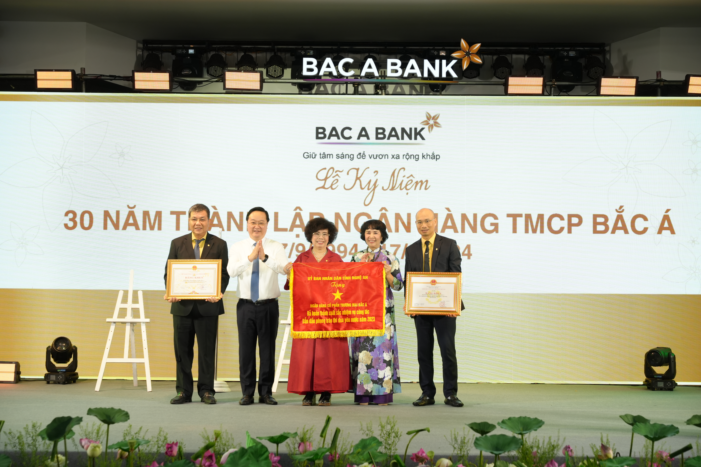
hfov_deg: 35.7
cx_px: 350
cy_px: 234
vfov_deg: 24.2
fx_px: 1088
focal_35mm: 56
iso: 640
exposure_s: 1/160
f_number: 4
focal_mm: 55.9
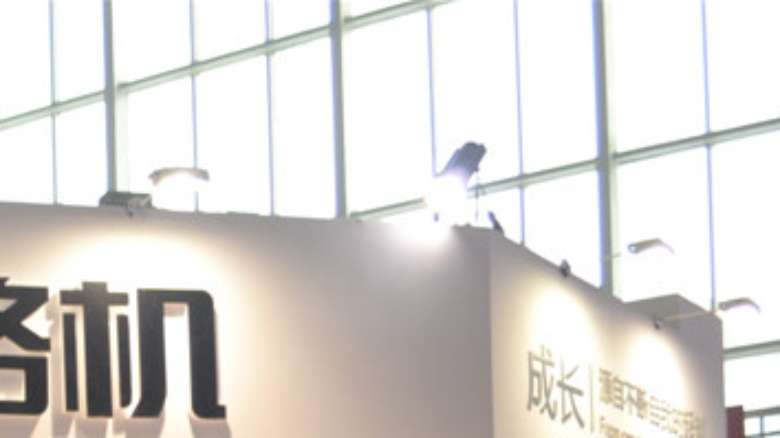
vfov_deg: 10.7
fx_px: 2109
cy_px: 933
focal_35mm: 102
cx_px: -474
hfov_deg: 18.1
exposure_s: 1/80
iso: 400
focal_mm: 18
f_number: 4
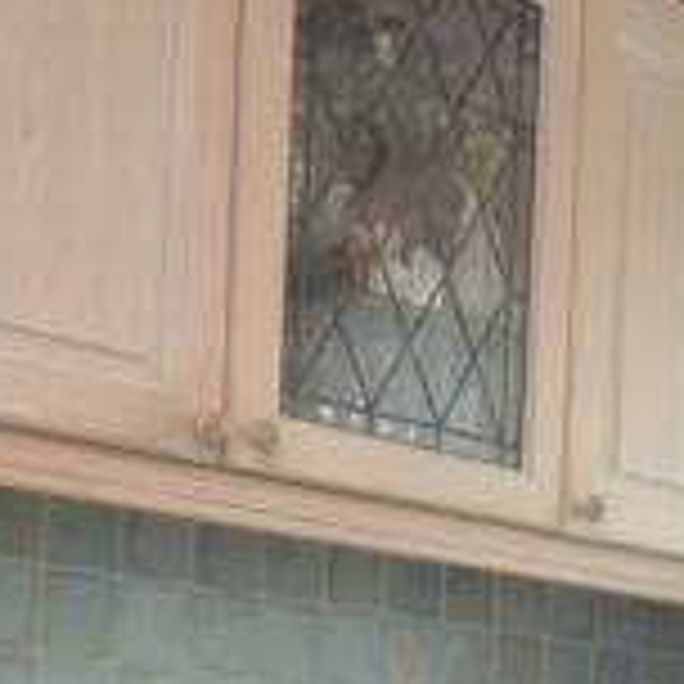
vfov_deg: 19.1
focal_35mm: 86
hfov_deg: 18.8
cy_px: 803
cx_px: 878
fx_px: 1923
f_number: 4
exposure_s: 1/60
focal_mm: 10
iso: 200
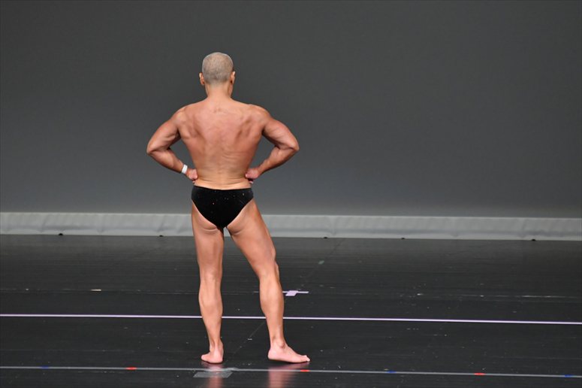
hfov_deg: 5.5
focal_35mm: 375
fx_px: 6060
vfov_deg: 3.7
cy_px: 194
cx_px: 291
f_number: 5.6
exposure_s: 1/400
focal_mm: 250
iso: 4000
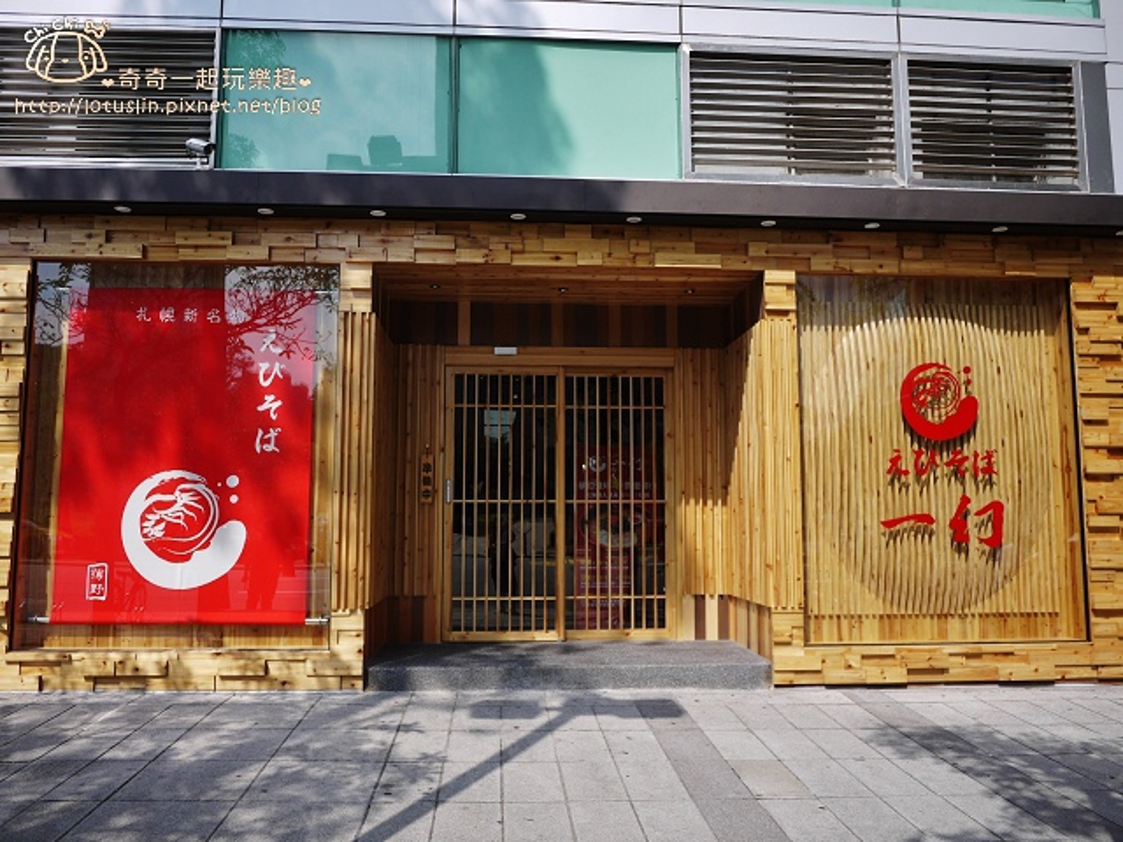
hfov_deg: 63.4
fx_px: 908
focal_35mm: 28
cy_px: 421
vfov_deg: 49.7
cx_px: 562
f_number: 3.2
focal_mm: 14
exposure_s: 1/1600
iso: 100
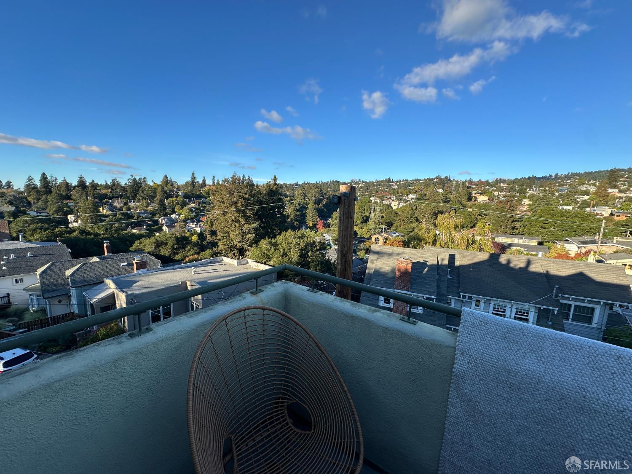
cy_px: 237
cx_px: 316
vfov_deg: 85.7
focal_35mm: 14
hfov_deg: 102.1
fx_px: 256
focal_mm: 2.22
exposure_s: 1/831
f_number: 2.2
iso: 40
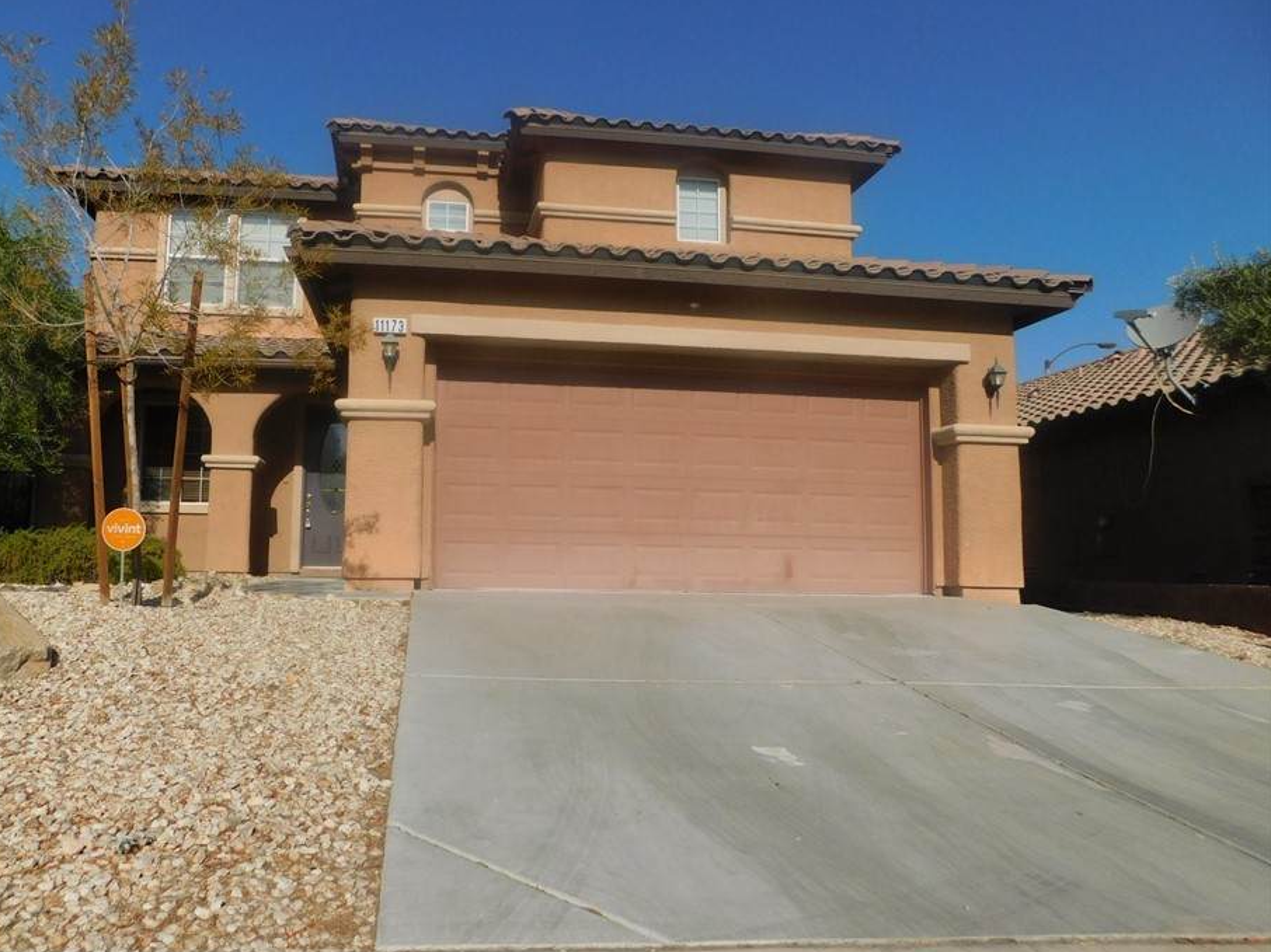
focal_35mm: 26
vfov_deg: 53.0
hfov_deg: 67.1
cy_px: 465
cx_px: 556
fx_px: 954
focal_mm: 4
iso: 125
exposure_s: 1/1000
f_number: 6
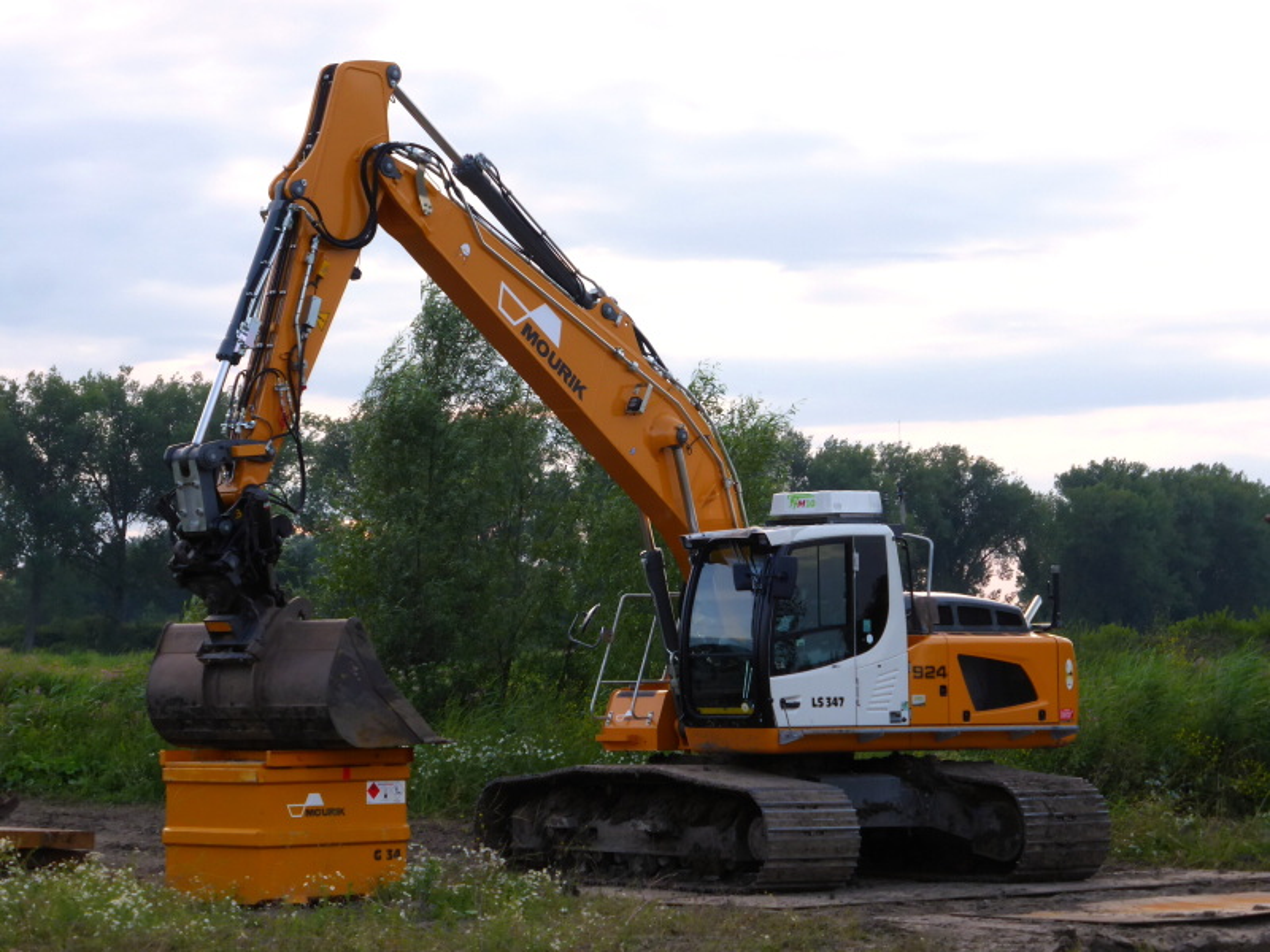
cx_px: 635
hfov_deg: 17.1
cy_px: 476
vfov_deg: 12.9
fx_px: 4219
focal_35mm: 115
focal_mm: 20.6
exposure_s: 1/80
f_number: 5.3
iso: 200
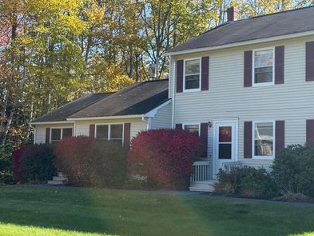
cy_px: 113
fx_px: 553
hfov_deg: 31.6
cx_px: 180
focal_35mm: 61
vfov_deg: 24.0
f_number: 1.78
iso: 80
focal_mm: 6.76
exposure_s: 1/1754
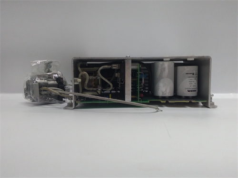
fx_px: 186
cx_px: 119
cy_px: 89
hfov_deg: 65.3
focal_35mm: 27
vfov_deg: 51.4
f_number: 2
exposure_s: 1/33
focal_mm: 3.79
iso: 238
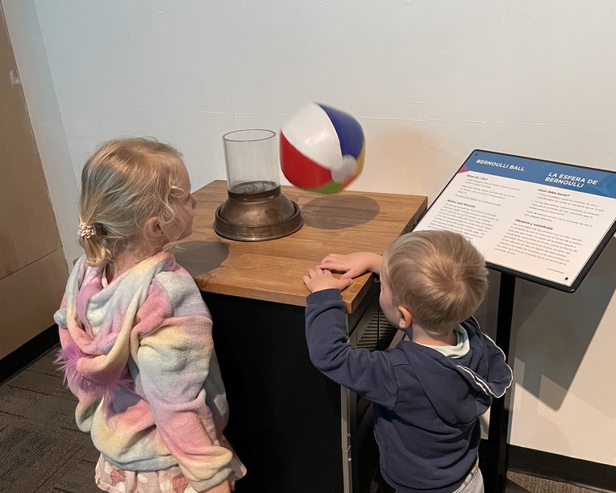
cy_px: 287
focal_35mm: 34
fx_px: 620
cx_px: 308
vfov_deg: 43.2
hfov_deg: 52.9
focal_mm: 4.2
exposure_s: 1/60
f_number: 1.6
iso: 400
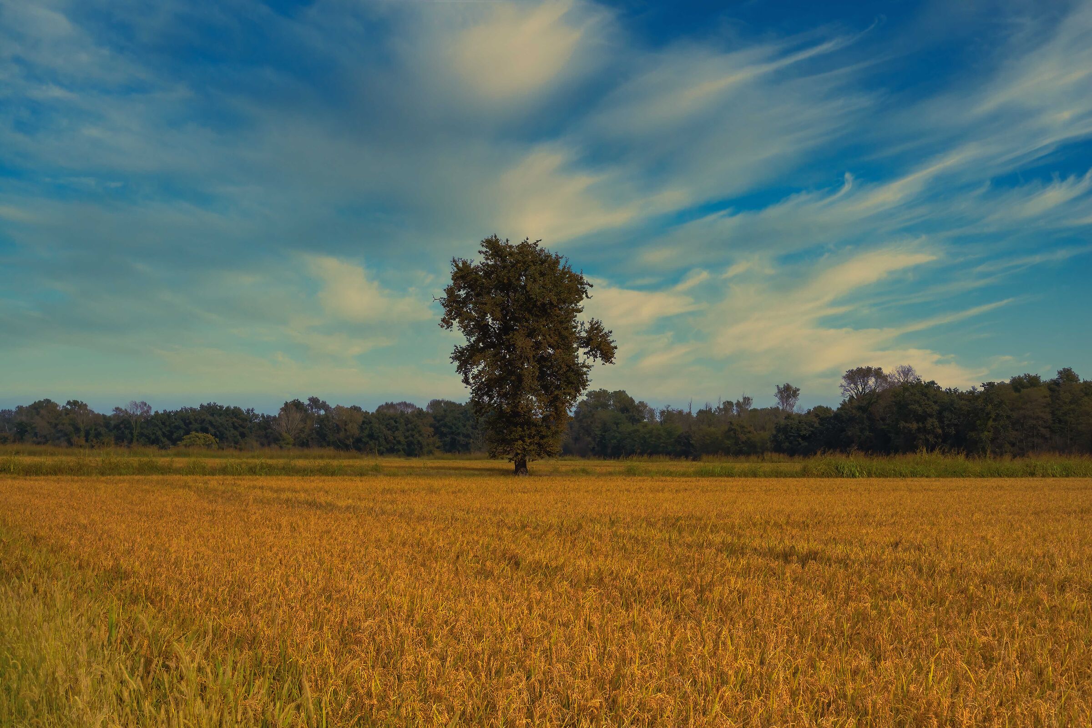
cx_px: 546
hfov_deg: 47.4
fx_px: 1244
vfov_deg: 32.6
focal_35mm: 41
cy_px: 364
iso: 160
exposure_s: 1/950
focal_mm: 27
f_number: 5.6
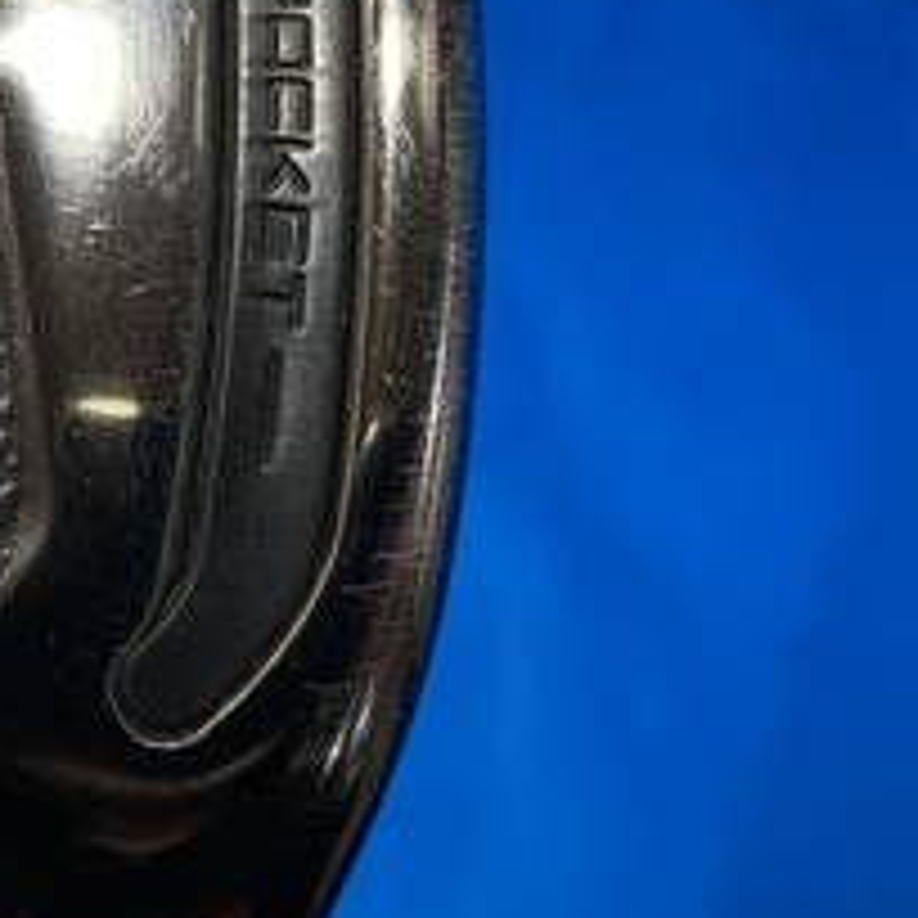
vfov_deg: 23.7
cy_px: 225
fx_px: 2160
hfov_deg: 21.9
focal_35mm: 72
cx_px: -234
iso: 64
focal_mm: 4.25
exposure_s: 1/60
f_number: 1.8
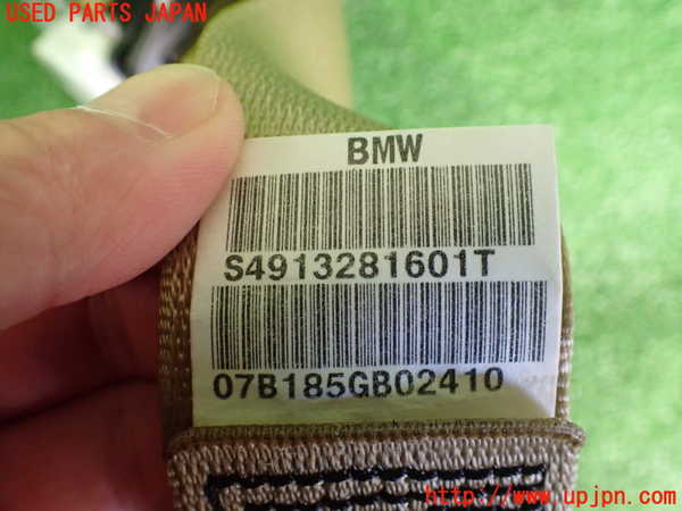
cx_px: 341
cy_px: 256
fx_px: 591
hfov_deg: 60.0
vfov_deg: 46.8
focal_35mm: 30
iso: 800
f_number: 2.3
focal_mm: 5.4
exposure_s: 1/30
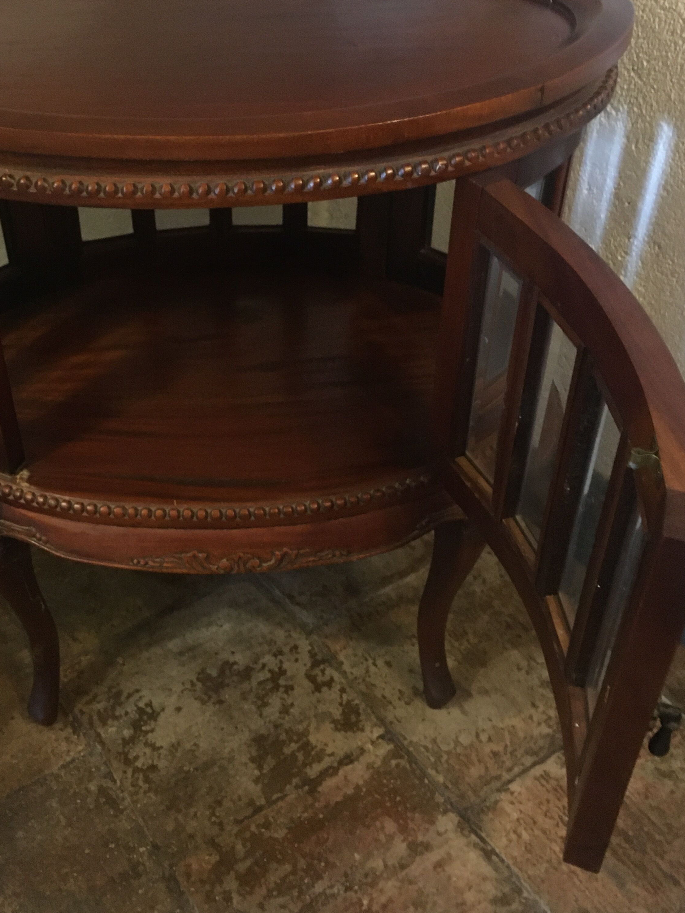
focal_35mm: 39
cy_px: 437
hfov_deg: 36.6
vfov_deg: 47.8
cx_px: 263
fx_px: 1029
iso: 400
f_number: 2.2
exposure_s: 1/17
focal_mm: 4.15
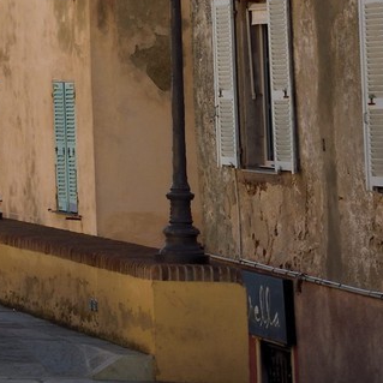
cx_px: -535
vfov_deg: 8.1
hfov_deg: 7.7
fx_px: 2666
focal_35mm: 213
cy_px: -187
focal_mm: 50
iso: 200
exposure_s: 1/250
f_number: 14
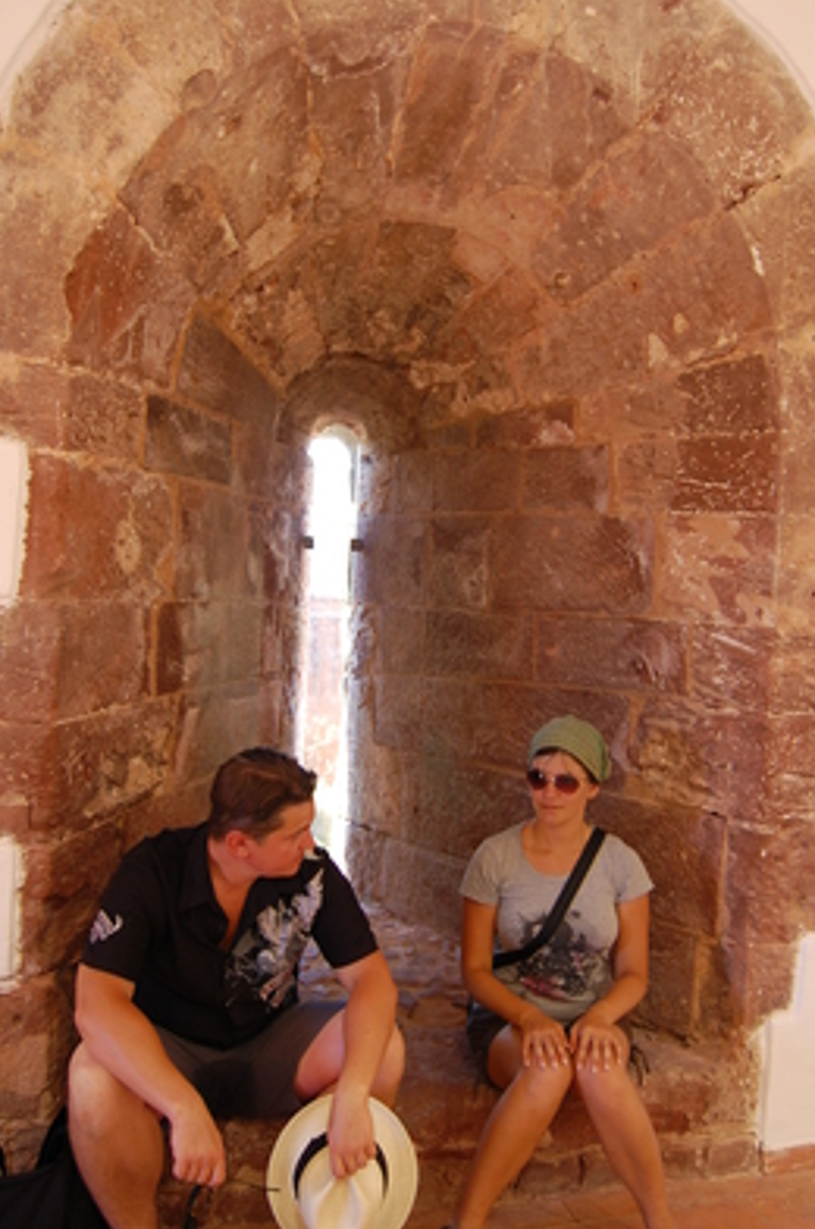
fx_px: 1056
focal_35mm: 31
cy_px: 567
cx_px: 418
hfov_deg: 42.2
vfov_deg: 60.3
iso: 400
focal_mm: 18
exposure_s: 1/60
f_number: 4
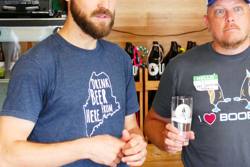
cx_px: 158
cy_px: 73
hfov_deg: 20.0
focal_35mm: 102
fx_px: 708
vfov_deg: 13.4
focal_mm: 23.65
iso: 1600
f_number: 3.6
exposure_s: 1/60
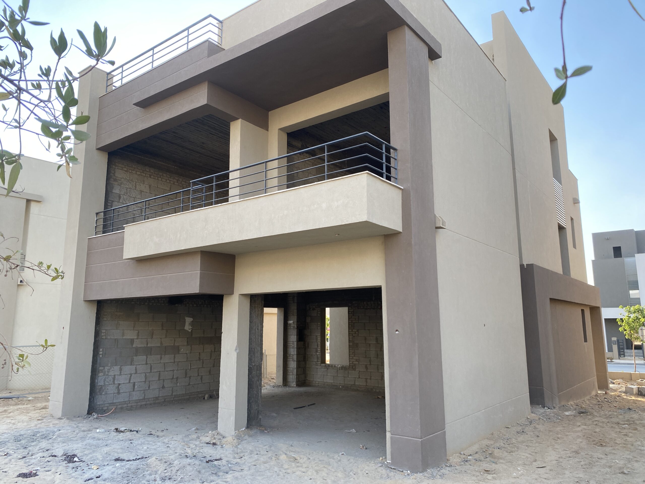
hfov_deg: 67.3
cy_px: 242
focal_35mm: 26
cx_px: 322
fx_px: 484
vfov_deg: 53.1
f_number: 1.8
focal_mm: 4.25
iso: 32
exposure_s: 1/400
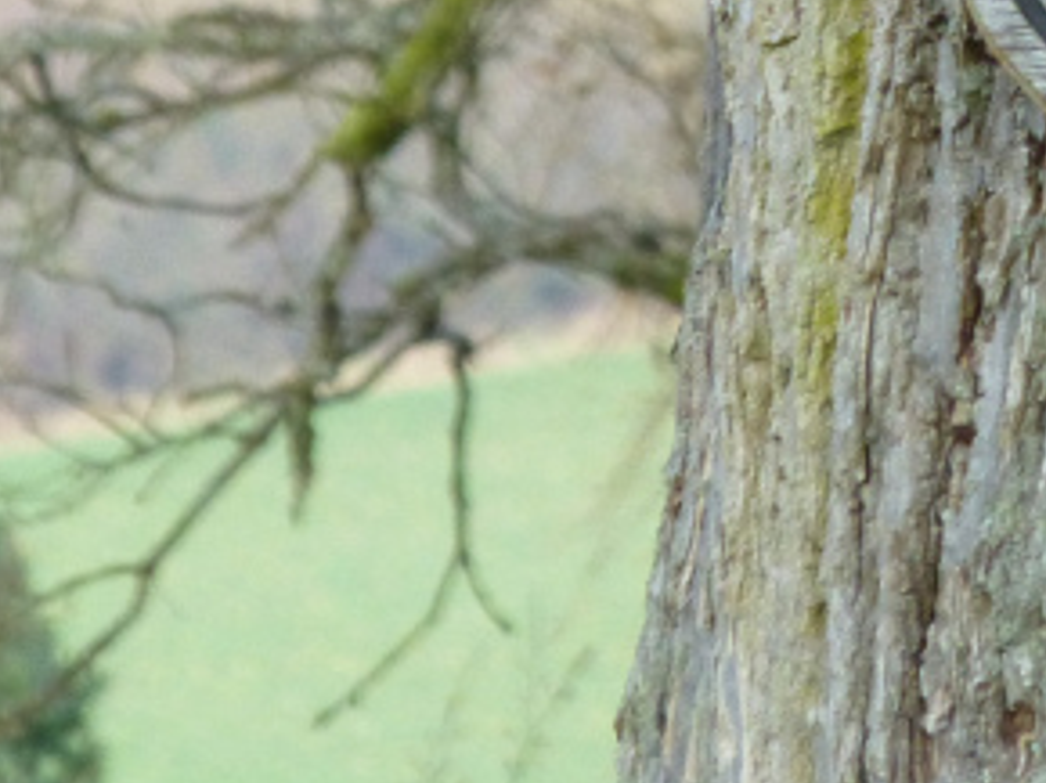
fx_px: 35446
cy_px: -296
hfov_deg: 1.7
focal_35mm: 1174
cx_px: 1396
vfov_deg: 1.3
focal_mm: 68.9
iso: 400
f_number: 5.9
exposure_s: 1/100
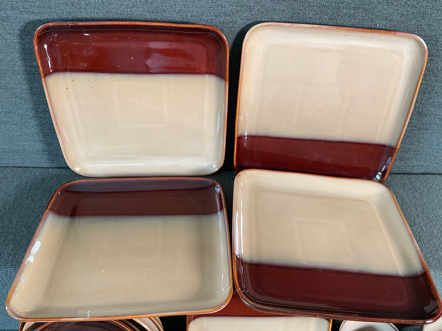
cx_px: 230
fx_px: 396
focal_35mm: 31
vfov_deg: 45.4
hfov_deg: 58.3
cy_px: 177
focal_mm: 3
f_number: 1.8
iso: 100
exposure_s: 1/60
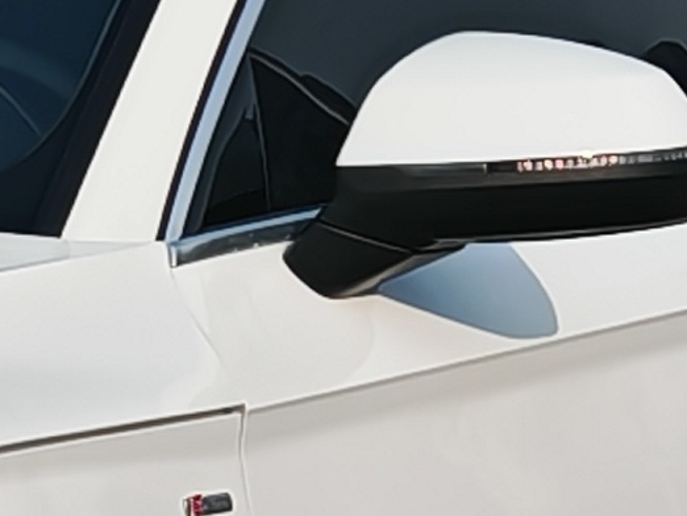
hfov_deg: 6.6
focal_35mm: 298
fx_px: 5917
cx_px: -354
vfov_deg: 5.0
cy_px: 488
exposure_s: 1/2500
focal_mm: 6.67
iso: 50
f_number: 1.9
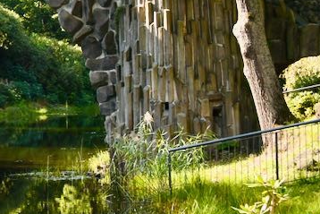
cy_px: -8
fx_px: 1147
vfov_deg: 10.5
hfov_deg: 14.7
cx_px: -166
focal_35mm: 129
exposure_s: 1/250
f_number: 6.3
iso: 200
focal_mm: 28
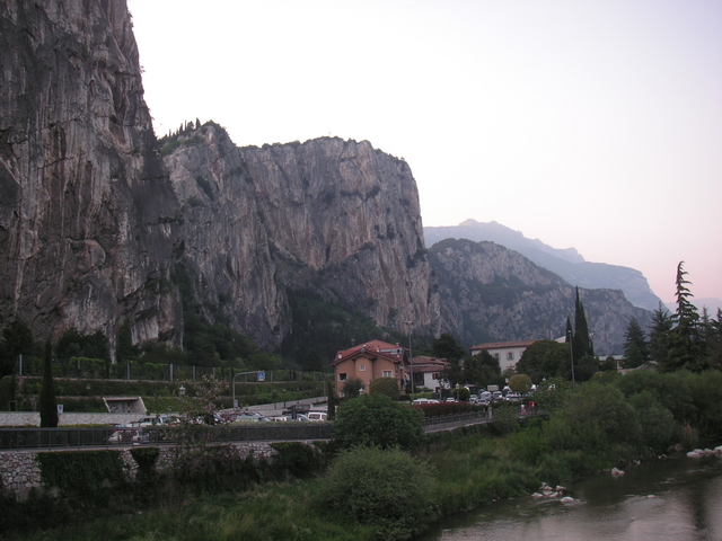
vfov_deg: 37.7
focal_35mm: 38
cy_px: 270
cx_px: 361
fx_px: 793
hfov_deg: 49.0
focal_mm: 6.3
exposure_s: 1/90
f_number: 3.3
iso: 50
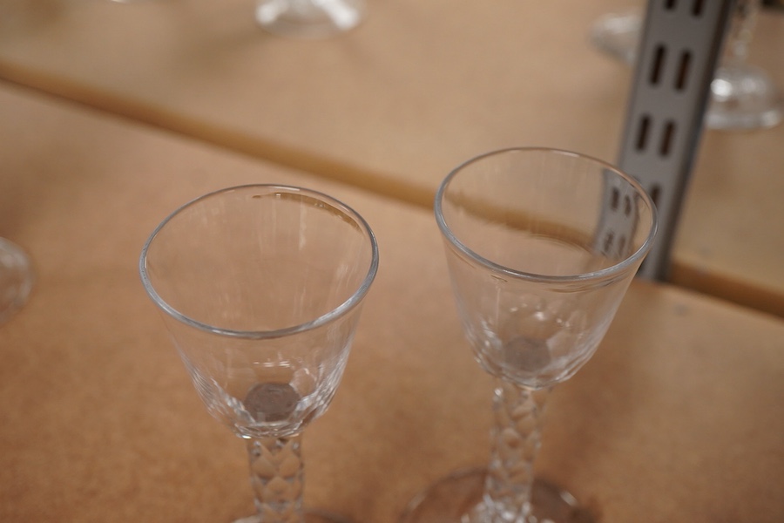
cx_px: 392
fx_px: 980
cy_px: 262
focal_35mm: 45
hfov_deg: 43.6
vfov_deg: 29.9
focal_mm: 30
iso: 1250
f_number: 8
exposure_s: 1/125
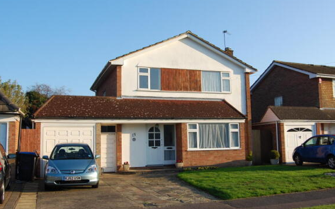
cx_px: 176
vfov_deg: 36.3
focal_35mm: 35
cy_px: 105
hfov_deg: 55.3
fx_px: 320
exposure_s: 1/200
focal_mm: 20
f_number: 7.1
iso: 200
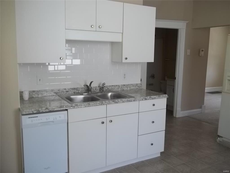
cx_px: 115
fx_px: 213
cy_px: 86
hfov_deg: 56.8
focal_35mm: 32
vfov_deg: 44.2
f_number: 2.9
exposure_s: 1/40
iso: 64
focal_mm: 5.7
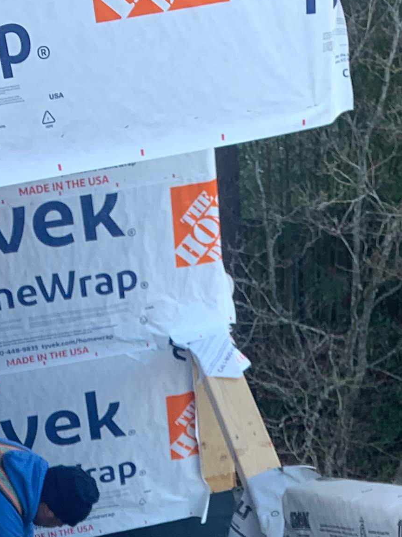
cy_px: 926
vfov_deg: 17.9
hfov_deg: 16.2
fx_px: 1409
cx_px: 295
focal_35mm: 91
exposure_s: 1/217
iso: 25
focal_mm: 4.25
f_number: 1.8
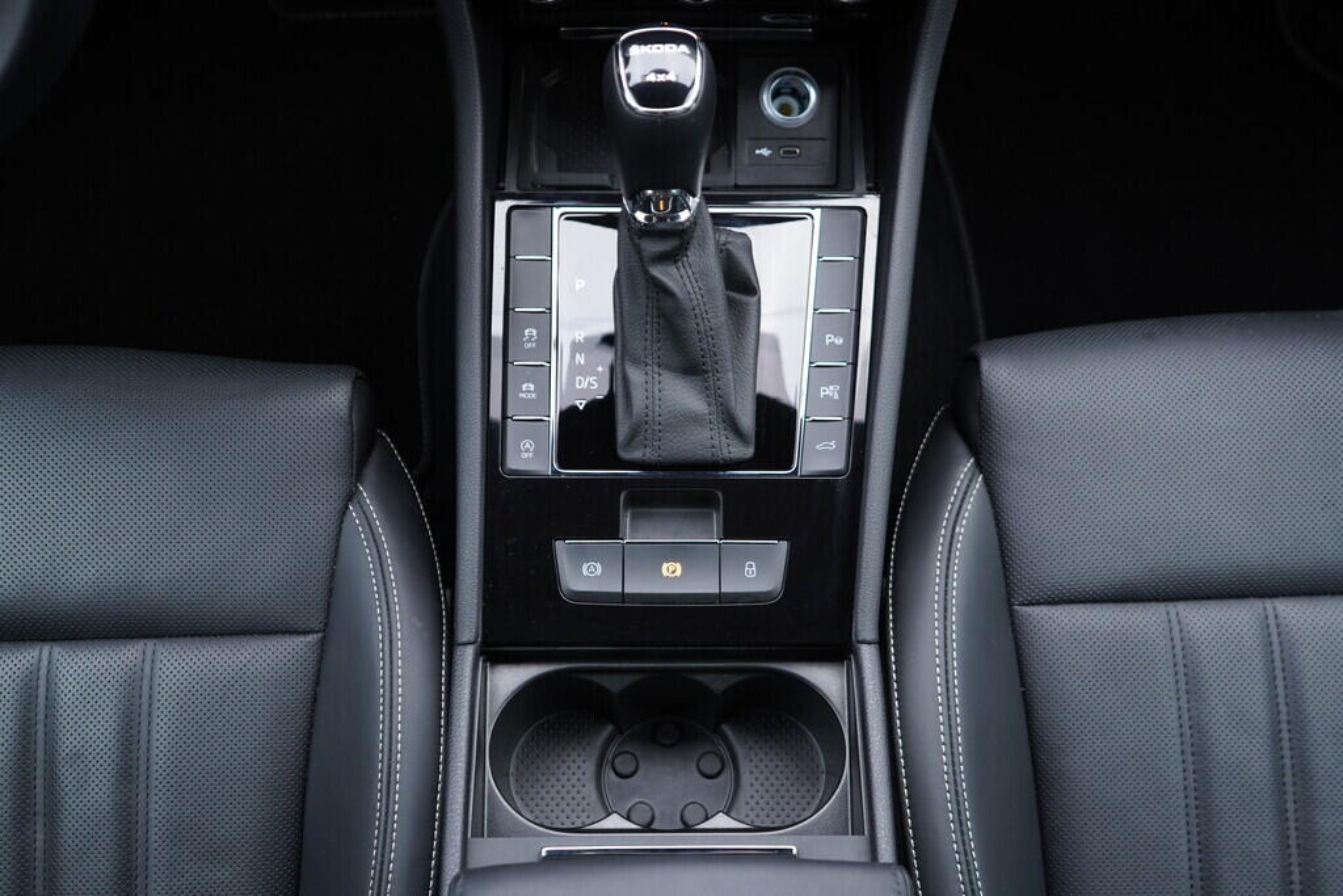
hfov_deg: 53.1
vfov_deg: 36.9
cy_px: 448
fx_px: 1343
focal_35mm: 36
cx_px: 672
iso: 320
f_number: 2.8
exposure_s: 1/40
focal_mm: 24
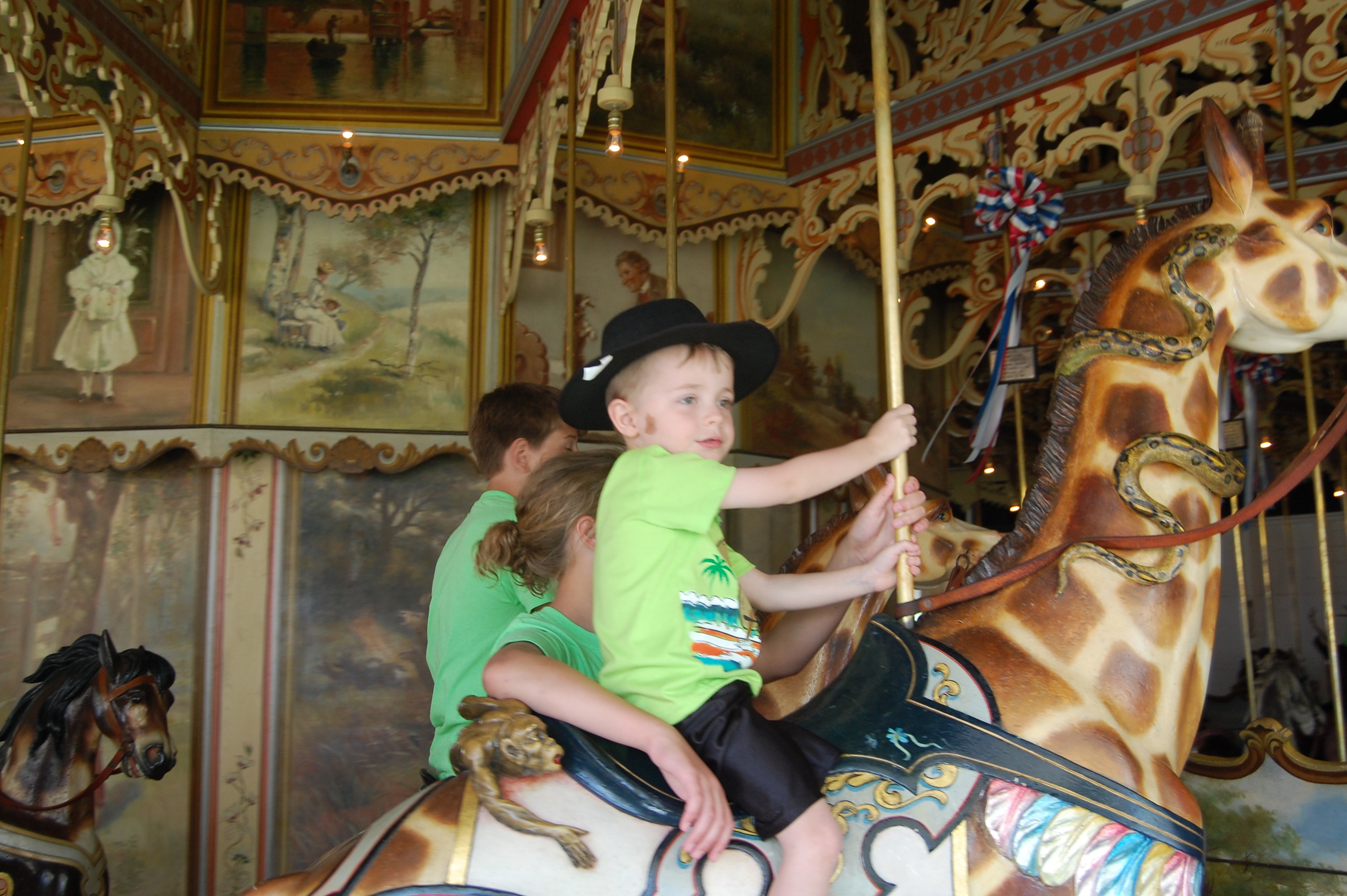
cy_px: 448
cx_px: 674
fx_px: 1458
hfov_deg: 49.6
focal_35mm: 39
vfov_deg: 34.1
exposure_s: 1/125
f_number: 5.6
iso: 400
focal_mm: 26
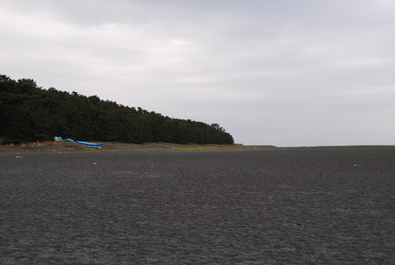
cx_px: 198
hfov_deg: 49.5
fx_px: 429
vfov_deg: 34.4
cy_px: 132
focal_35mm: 39
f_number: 6.3
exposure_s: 1/160
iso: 100
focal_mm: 26
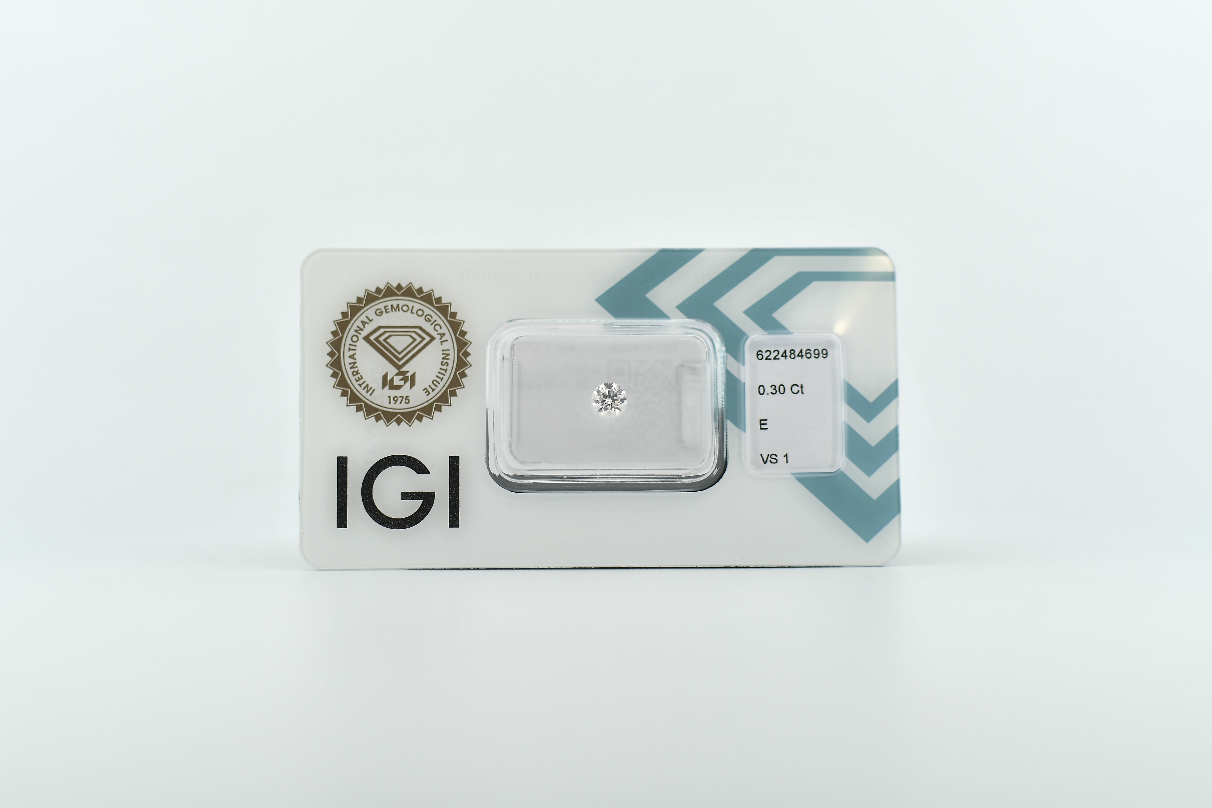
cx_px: 606
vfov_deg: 26.0
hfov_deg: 38.2
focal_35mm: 52
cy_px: 404
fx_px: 1751
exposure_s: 1/320
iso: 63
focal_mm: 35
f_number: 3.2
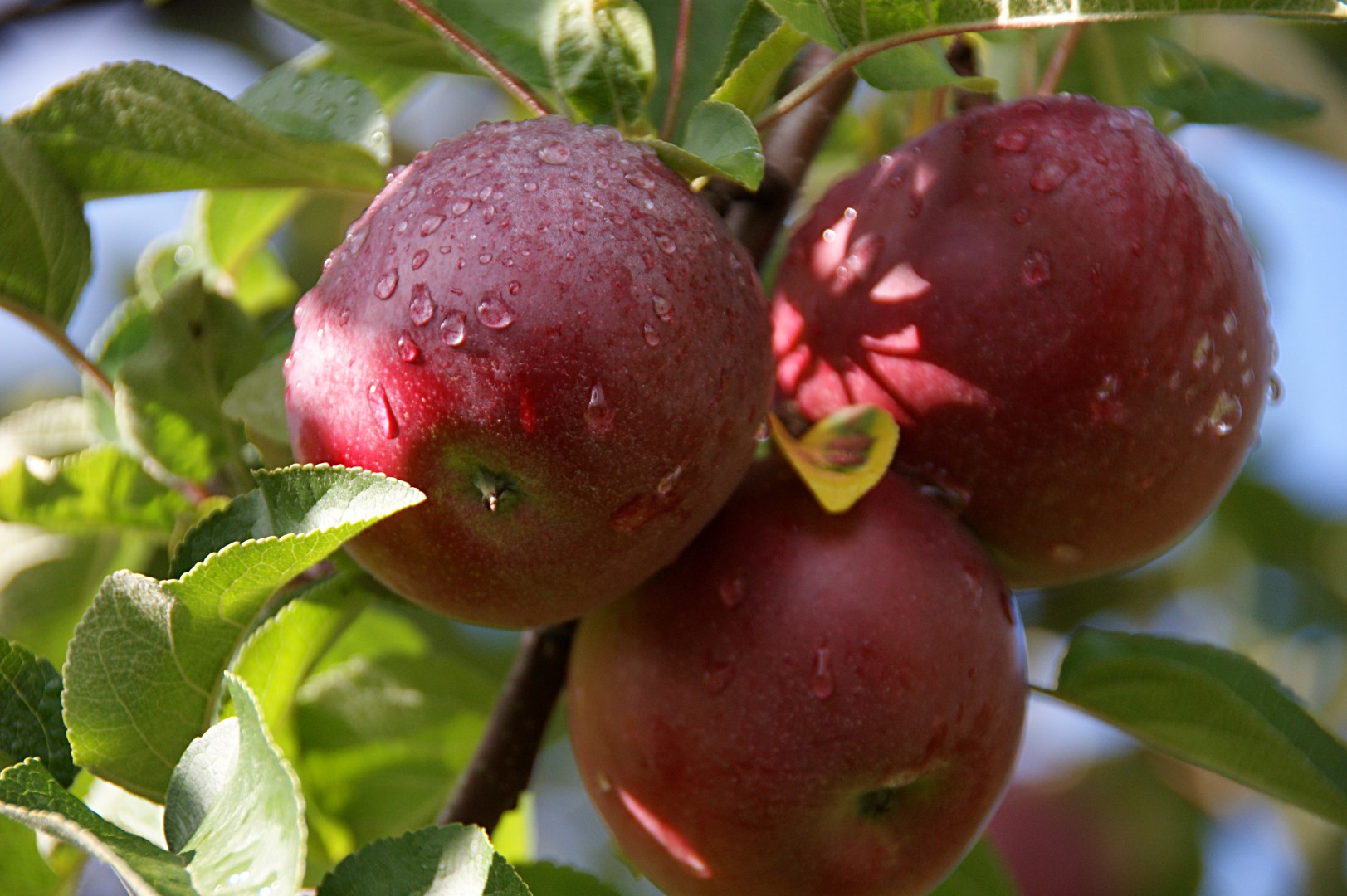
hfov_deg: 7.6
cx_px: 674
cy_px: 448
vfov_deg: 5.1
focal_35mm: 270
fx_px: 10096
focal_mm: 180
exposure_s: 1/320
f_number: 6.3
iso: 200
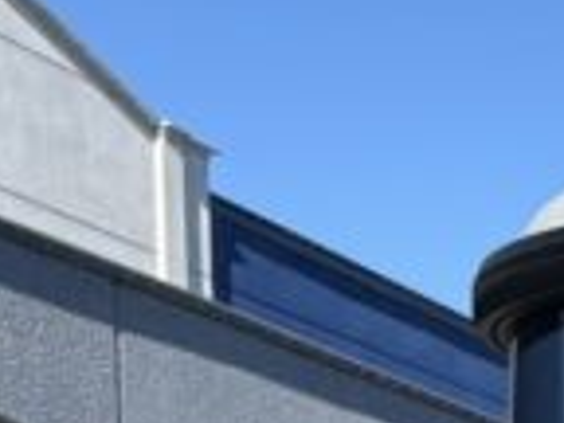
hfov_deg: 8.8
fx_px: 3128
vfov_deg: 7.3
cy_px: 979
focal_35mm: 192
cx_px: 1573
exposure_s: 1/2571
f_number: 1.6
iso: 50
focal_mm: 5.96
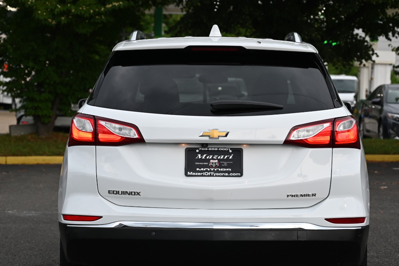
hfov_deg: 19.5
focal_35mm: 105
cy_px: 167
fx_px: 1163
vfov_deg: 13.0
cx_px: 208
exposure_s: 1/250
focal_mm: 70
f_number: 4
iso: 200
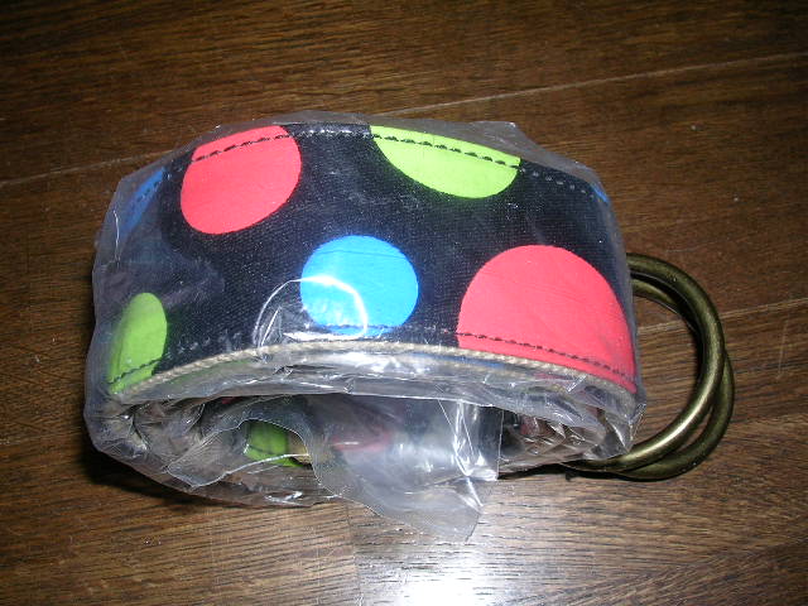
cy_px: 303
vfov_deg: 37.7
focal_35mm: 38
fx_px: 887
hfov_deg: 49.0
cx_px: 404
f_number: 5.6
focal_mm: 5.8
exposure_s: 1/60.1
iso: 50
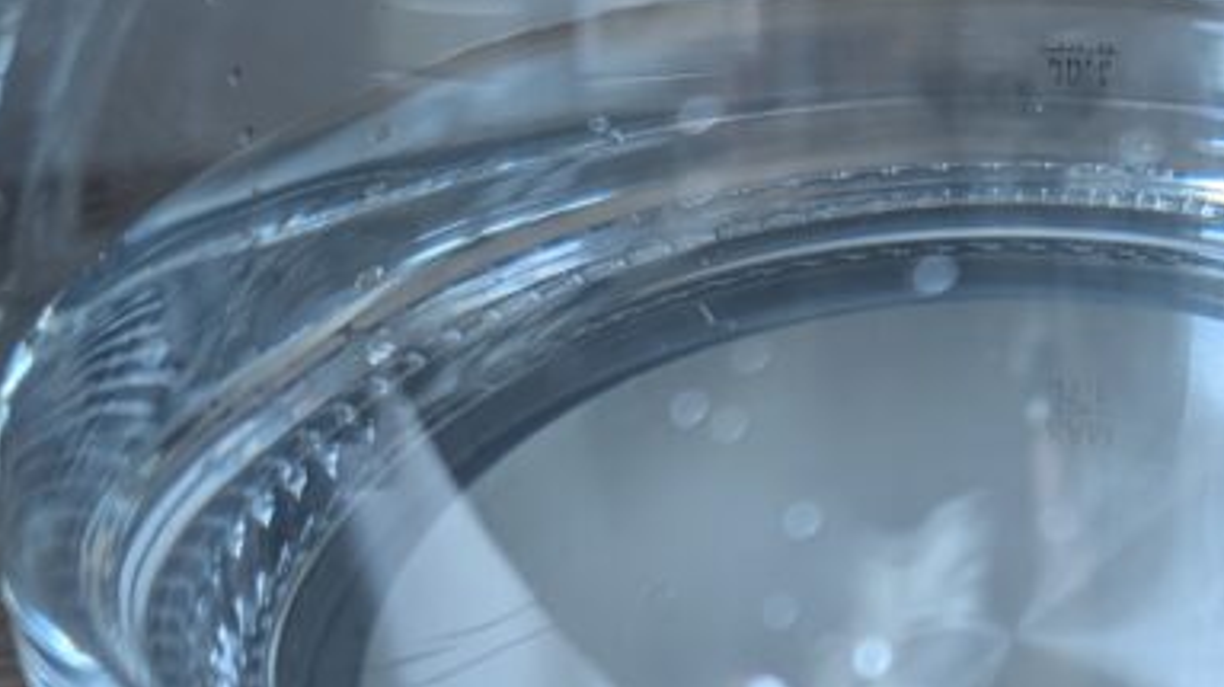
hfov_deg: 28.9
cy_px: 909
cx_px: 1122
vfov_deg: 16.2
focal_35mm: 70
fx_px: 2271
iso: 191
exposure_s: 1/98.2
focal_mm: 6.9
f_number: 1.68
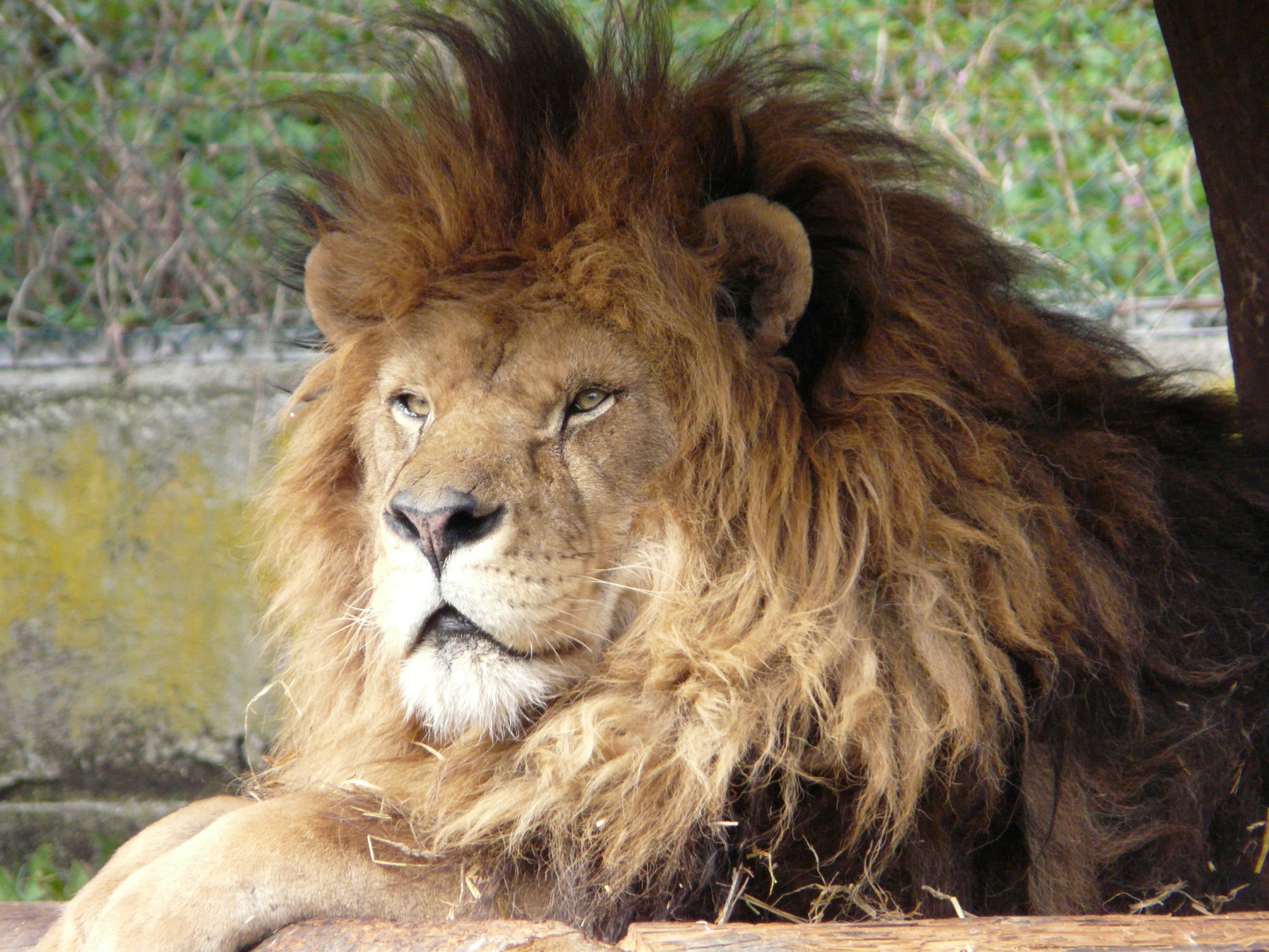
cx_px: 634
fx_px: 18476
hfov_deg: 3.9
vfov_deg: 3.0
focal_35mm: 504
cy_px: 476
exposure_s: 1/250
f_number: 4.2
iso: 320
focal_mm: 82.8
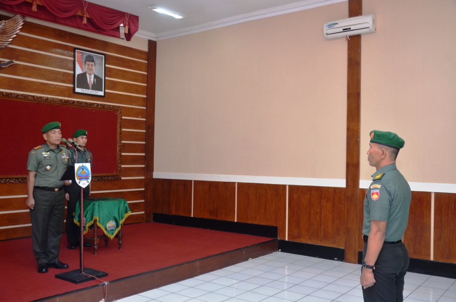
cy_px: 151
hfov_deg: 53.2
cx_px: 228
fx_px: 455
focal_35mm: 36
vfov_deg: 36.7
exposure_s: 1/10
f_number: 5
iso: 400
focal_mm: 24
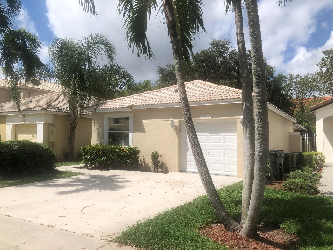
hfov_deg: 63.4
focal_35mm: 28
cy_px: 125
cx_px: 166
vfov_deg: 49.7
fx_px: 269
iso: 25
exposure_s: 1/3472
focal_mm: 3.99
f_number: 1.8
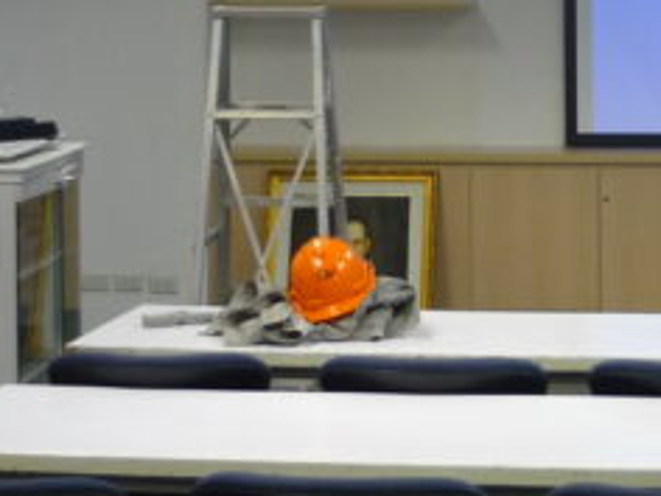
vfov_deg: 13.0
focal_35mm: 112
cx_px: 443
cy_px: -56
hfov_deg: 17.5
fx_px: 2139
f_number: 2.8
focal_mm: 5.5
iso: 200
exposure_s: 1/30
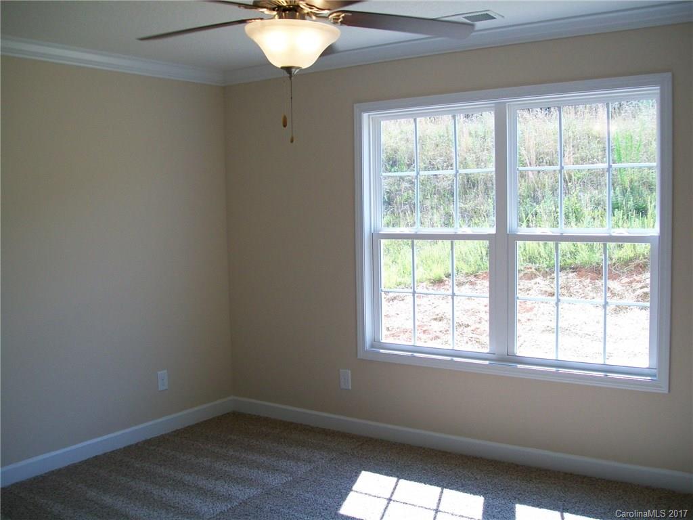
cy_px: 260
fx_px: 721
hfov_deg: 51.4
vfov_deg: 39.7
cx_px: 346
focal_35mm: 36
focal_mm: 6
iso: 64
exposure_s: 1/125
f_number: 2.7
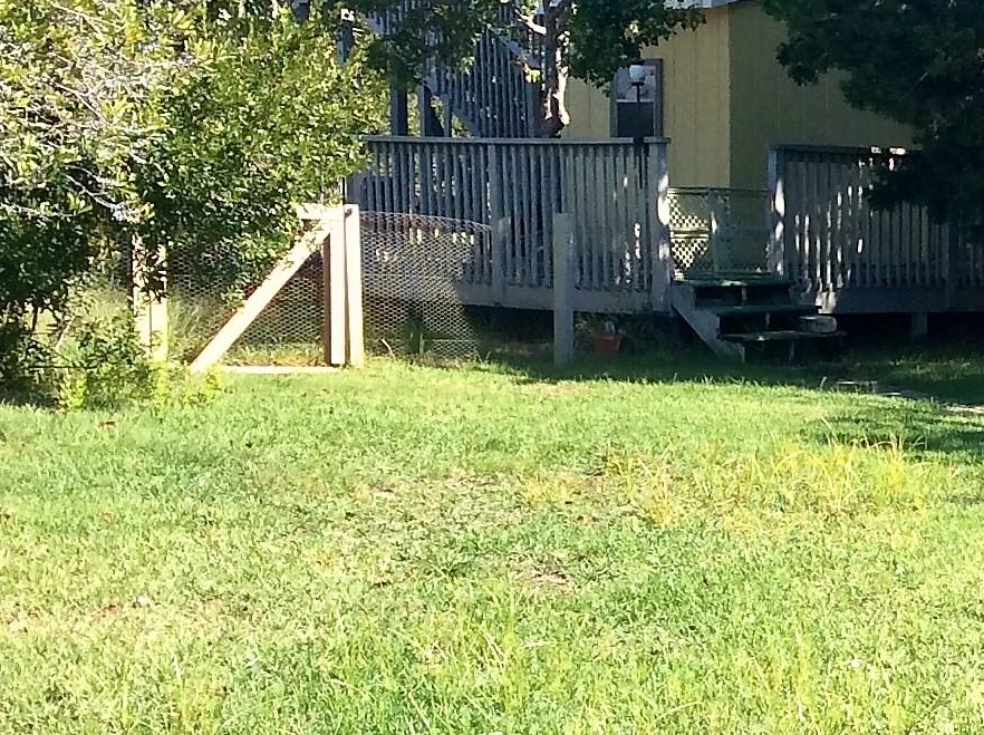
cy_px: 583
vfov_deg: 15.6
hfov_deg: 19.8
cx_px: 1127
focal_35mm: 94
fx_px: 2668
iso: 32
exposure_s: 1/715
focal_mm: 3.3
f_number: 2.4
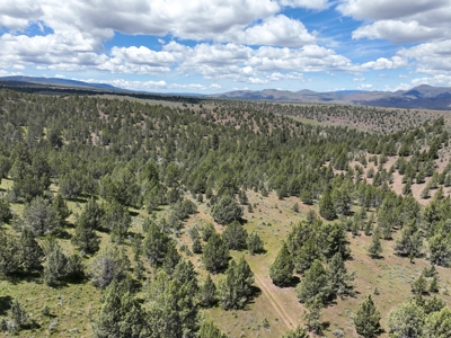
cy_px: 169
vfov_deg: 56.8
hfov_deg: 71.6
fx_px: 313
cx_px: 226
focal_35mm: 24
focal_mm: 12.29
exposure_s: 1/2000
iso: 140
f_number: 2.8
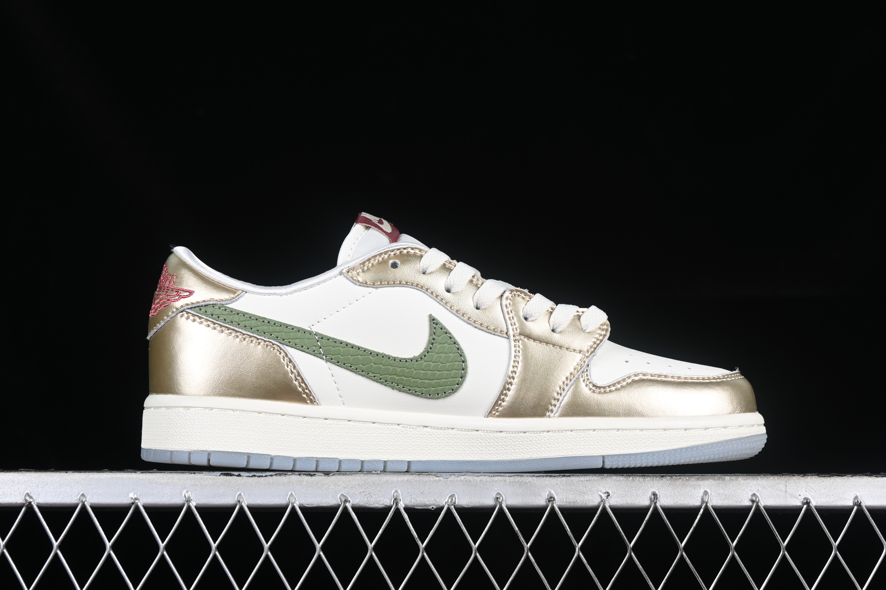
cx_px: 443
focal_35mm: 75
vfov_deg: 18.2
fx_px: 1846
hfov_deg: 27.0
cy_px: 295
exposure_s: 1/80
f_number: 8
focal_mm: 50
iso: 160
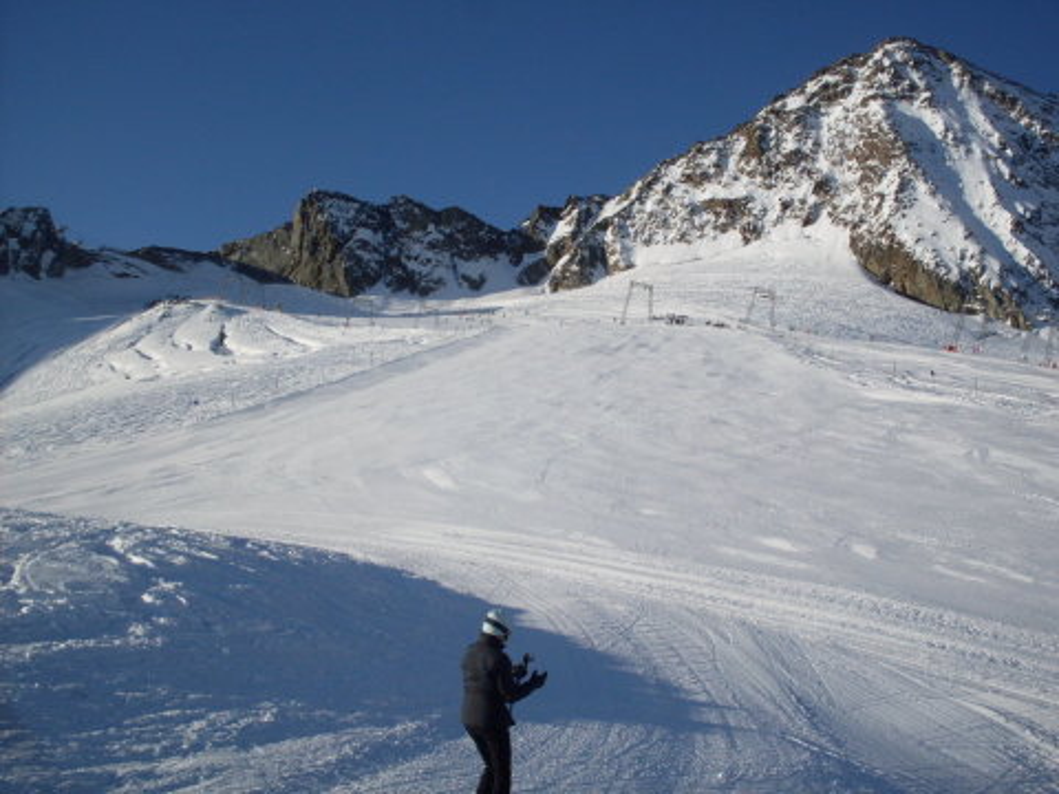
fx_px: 1163
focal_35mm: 38
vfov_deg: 37.7
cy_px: 397
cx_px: 530
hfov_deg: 49.0
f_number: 8.4
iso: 80
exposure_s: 1/350
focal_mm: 6.3
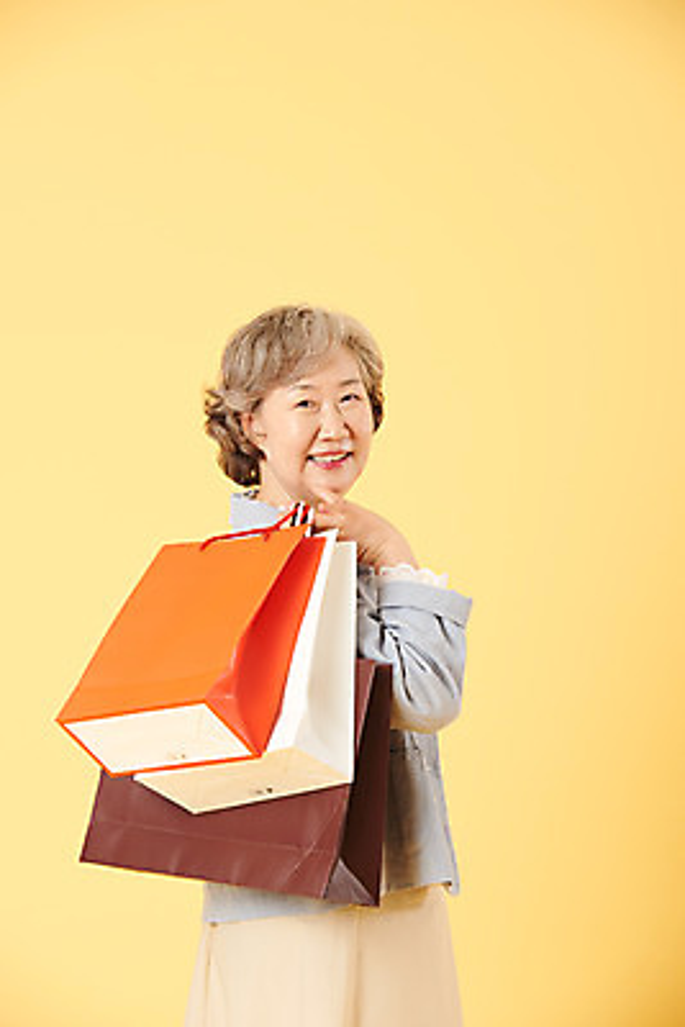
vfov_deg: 12.4
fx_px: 4705
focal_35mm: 165
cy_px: 514
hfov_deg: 8.3
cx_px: 342
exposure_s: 1/125
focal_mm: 165
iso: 100
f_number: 8
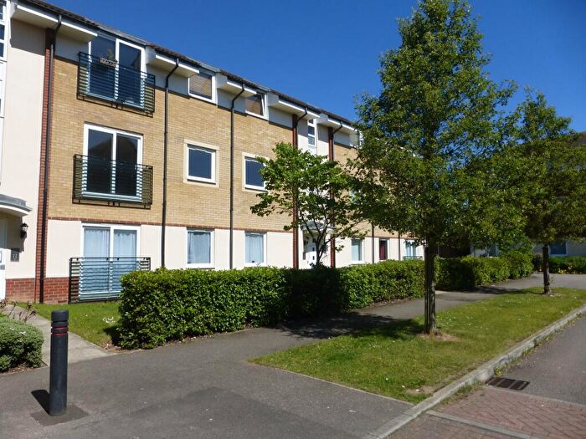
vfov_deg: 54.9
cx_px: 293
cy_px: 220
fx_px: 423
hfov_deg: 69.4
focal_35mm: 25
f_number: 4
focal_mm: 4.3
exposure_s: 1/1300
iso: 100
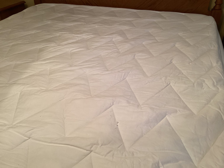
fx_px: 201
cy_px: 84
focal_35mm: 31
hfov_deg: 58.3
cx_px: 112
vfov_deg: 45.4
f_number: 2.4
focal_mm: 3.3
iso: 160
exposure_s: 1/60
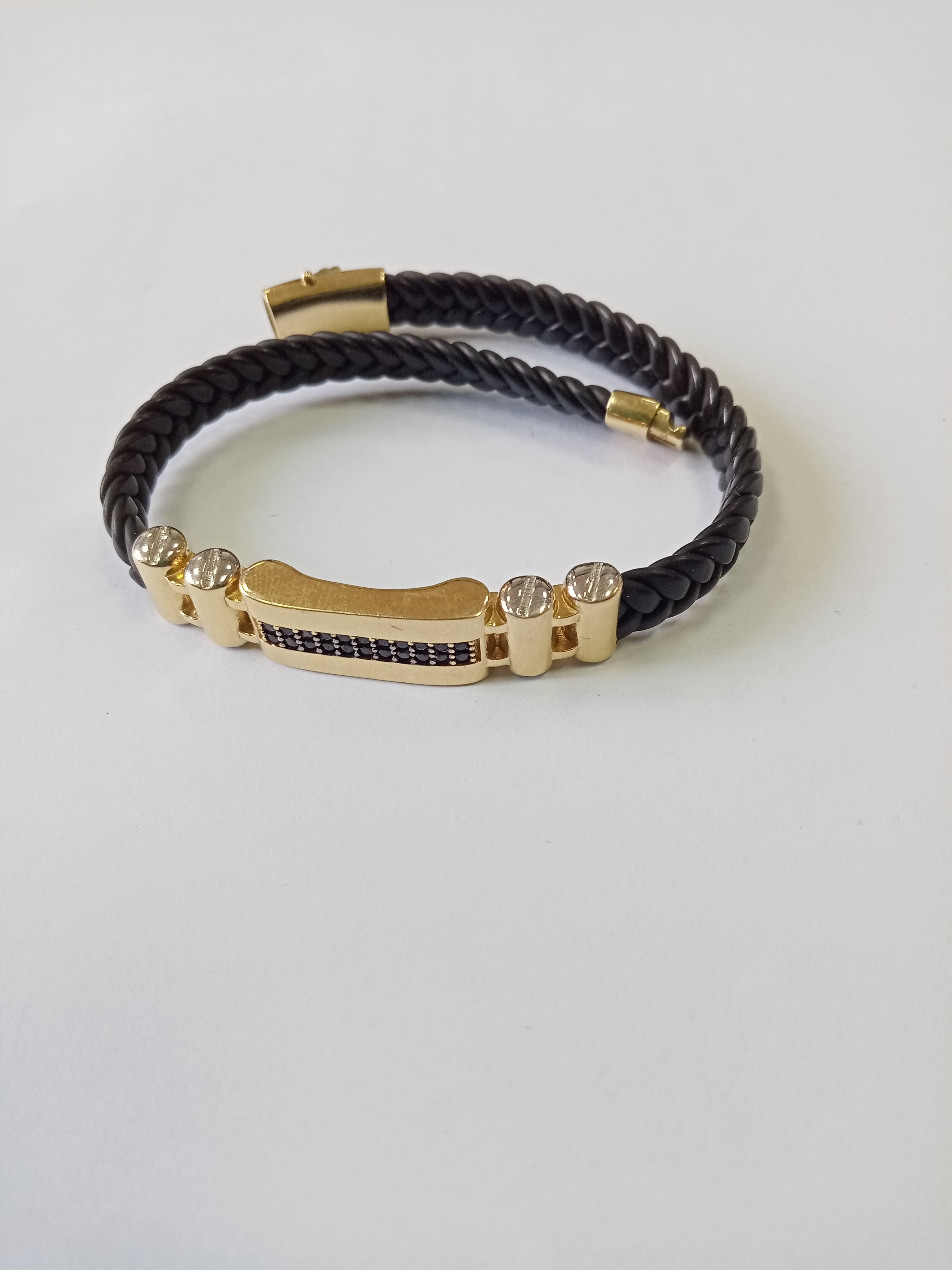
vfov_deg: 67.3
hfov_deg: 53.1
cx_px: 476
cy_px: 635
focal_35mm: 26
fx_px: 953
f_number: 1.8
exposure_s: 1/33.3
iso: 112
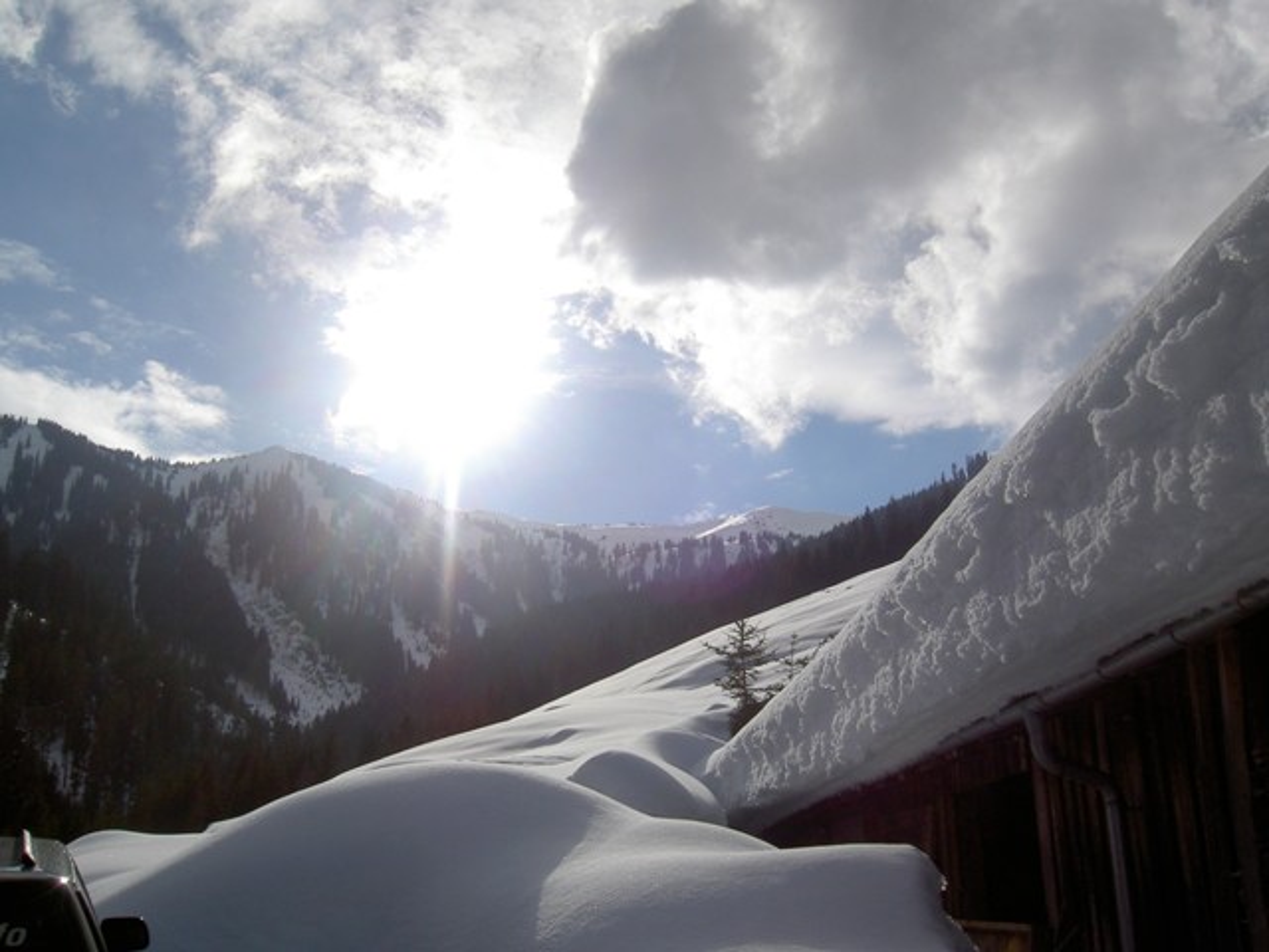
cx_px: 634
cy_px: 476
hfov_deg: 54.0
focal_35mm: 34
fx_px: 1246
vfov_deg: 41.8
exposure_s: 1/2000
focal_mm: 5.6
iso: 50
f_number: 4.7
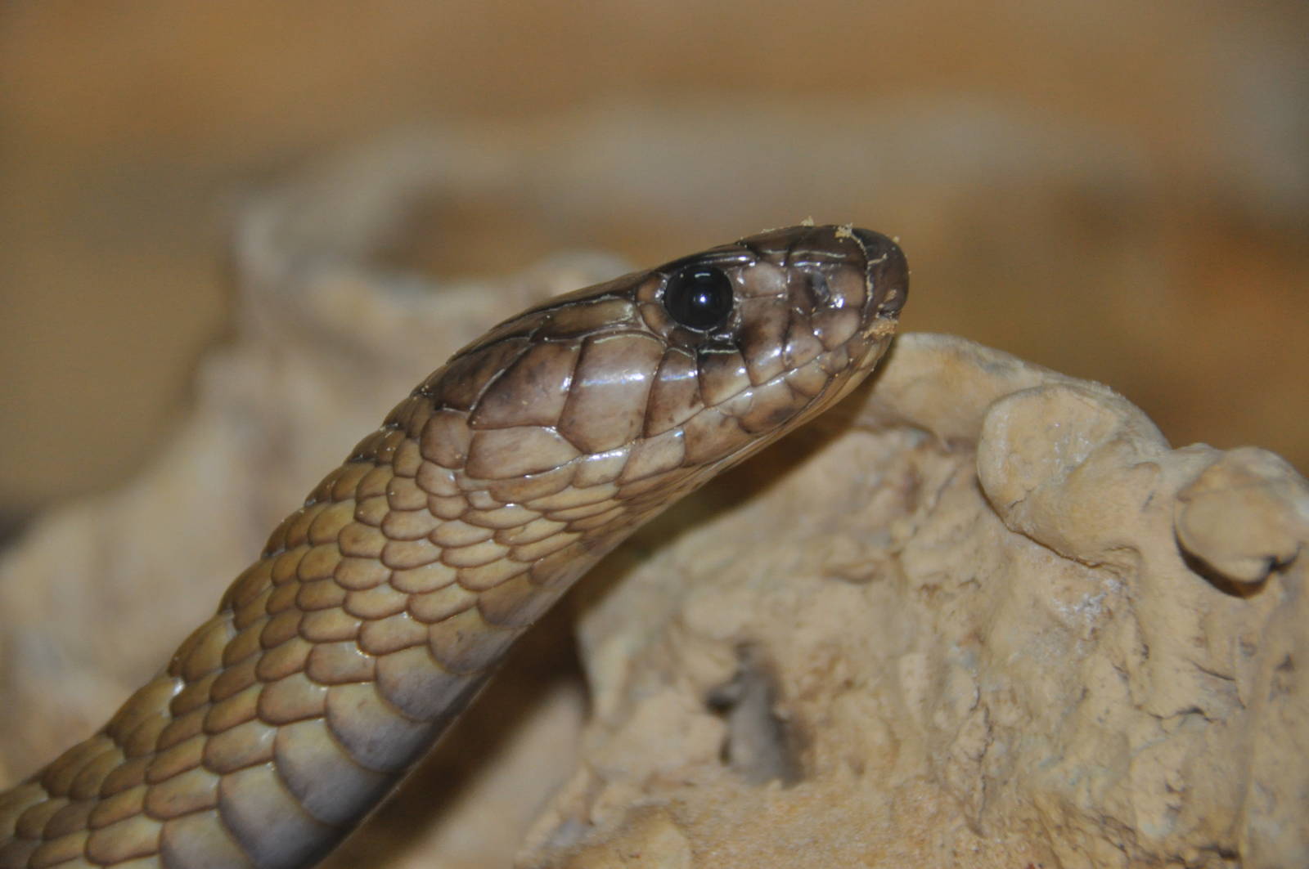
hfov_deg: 4.6
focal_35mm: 450
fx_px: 16344
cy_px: 434
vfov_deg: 3.0
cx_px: 654
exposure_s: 1/60
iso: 1000
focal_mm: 300
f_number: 5.6
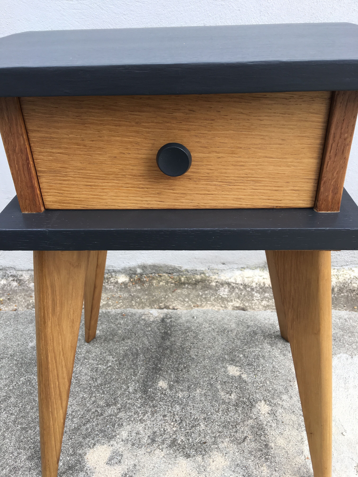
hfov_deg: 48.2
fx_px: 400
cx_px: 179
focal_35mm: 29
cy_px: 238
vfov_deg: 61.7
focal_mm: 4.15
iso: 25
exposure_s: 1/117
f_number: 2.2
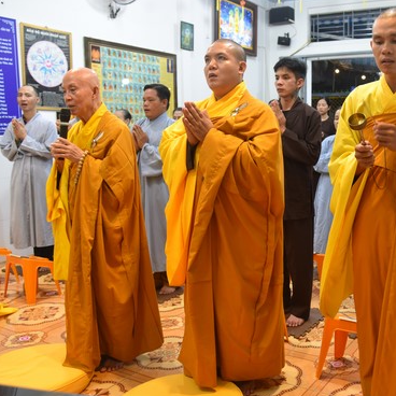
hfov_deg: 44.1
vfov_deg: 46.0
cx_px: 310
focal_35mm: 36
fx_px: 466
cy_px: 195
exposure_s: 1/60
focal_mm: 24
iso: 900
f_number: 4
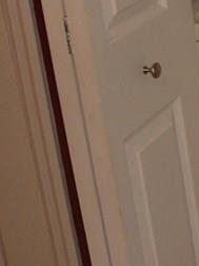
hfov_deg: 10.6
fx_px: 874
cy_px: 43
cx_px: 522
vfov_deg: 17.1
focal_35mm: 114
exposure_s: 1/30
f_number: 2.8
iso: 100
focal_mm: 4.6
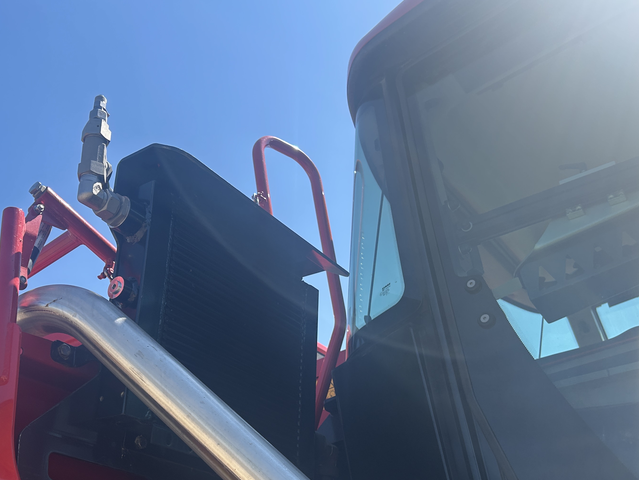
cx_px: 245
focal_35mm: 39
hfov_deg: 47.5
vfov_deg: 36.4
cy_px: 322
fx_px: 720
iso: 50
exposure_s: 1/2083
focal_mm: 5.7
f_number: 1.5
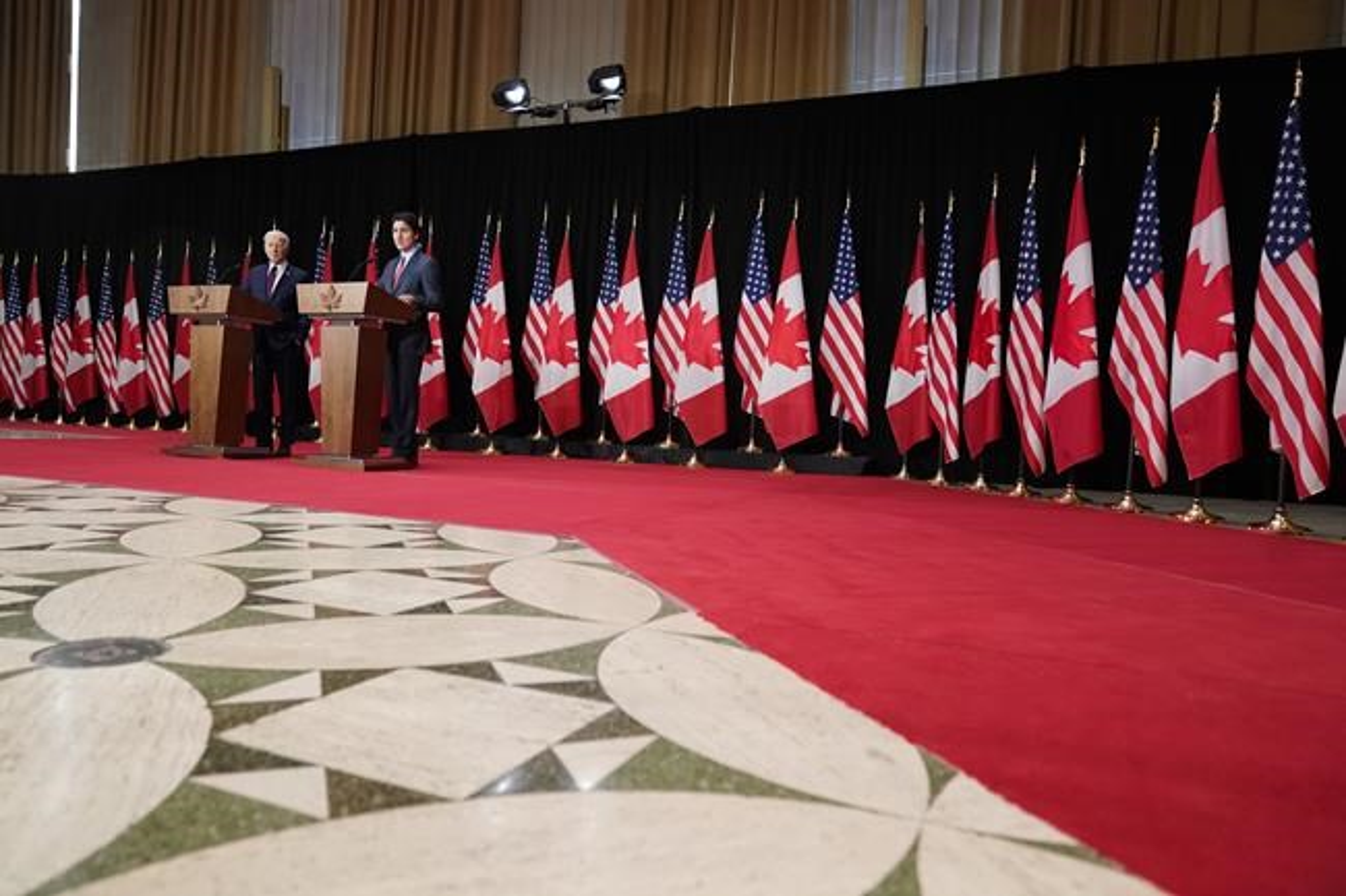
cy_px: 448
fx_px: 897
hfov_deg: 73.8
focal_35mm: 24
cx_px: 673
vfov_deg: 53.1
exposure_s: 1/400
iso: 4000
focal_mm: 24
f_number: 2.8
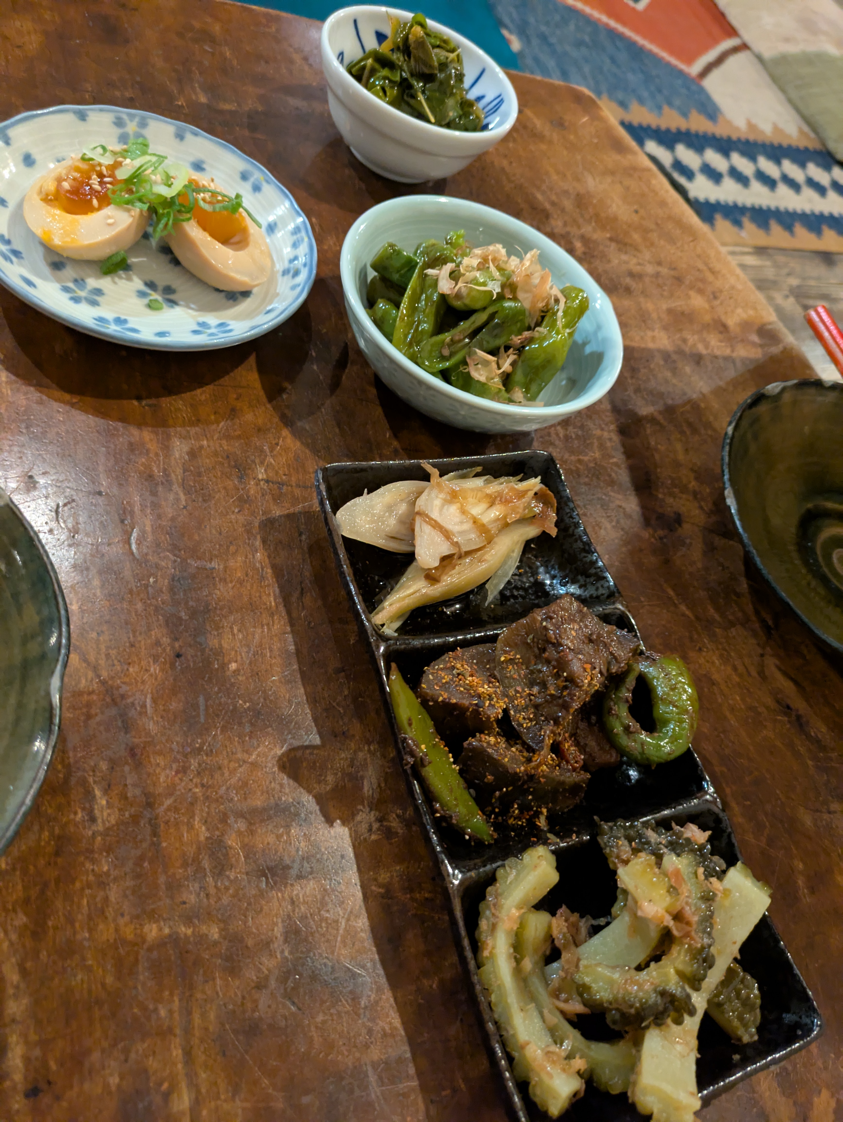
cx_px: 422
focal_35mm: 25
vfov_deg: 69.4
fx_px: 811
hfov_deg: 54.9
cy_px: 561
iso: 999
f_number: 1.89
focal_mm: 5.43
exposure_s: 1/20
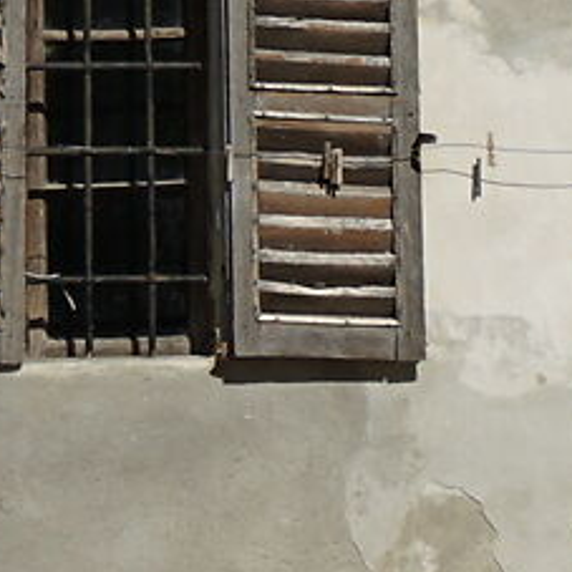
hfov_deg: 5.6
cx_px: 446
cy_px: -889
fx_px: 5889
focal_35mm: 315
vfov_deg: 5.3
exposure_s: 1/2500
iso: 100
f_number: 4
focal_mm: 35
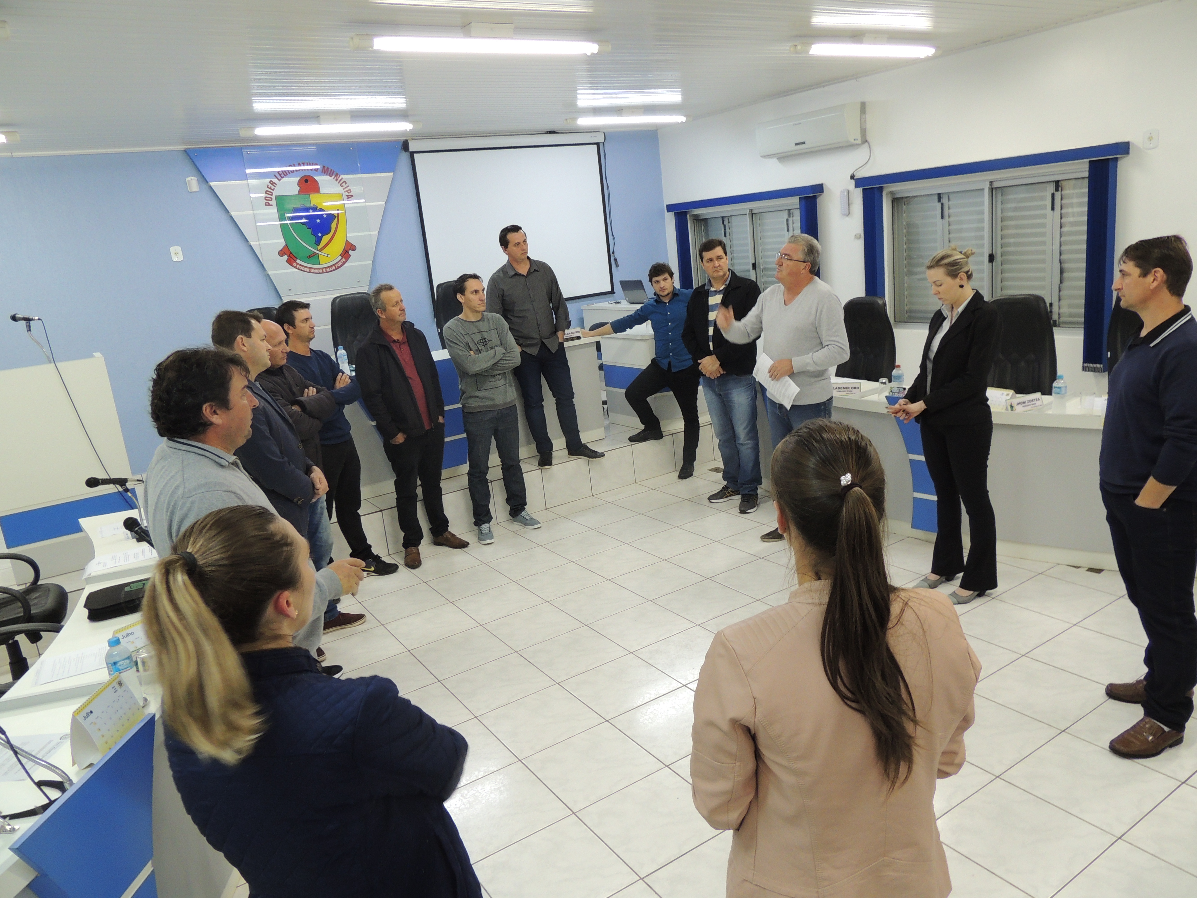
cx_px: 598
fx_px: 830
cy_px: 449
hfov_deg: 71.6
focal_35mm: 24
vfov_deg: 56.8
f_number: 3
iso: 320
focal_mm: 4.3
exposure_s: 1/30
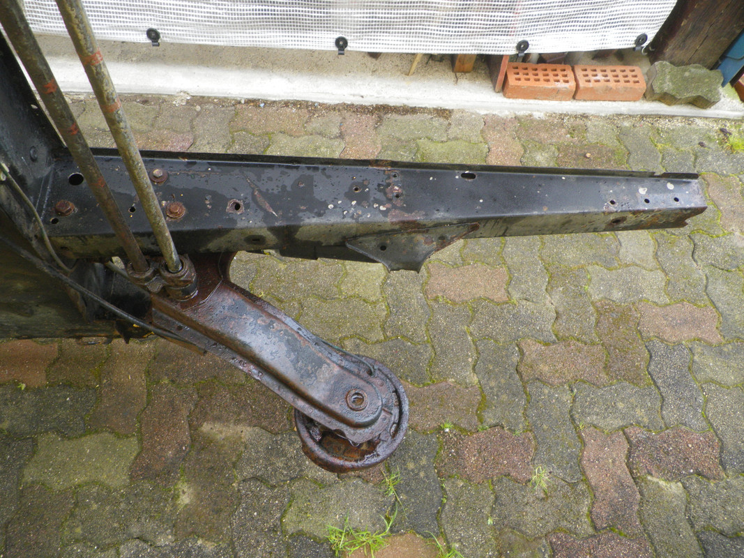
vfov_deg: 49.7
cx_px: 372
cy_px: 279
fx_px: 602
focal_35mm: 28
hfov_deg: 63.4
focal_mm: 4.9
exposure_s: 1/60
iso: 125
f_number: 2.6
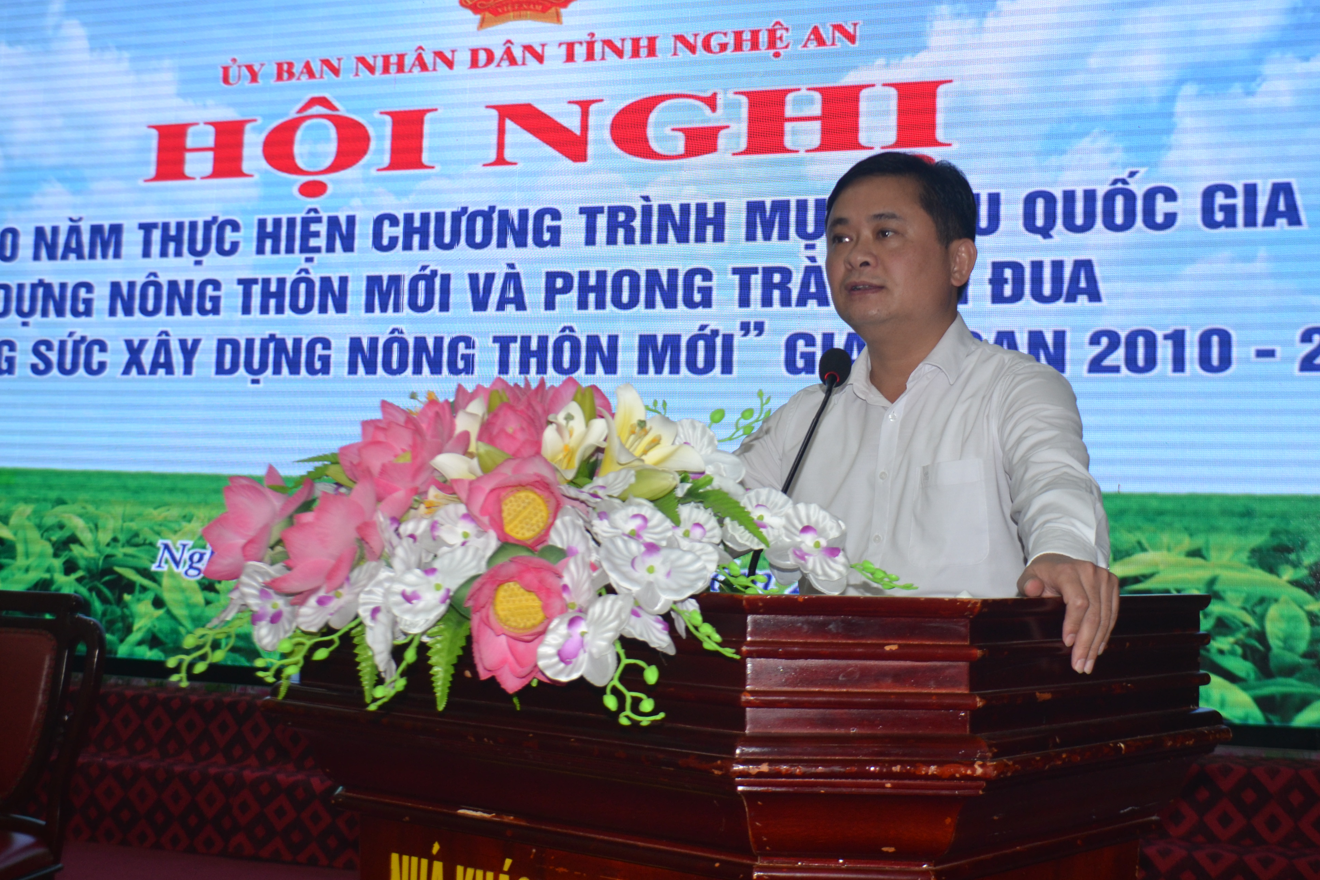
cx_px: 737
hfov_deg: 39.5
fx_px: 1833
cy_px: 362
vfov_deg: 26.9
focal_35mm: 50
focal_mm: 28
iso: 400
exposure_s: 1/80
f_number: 4.5
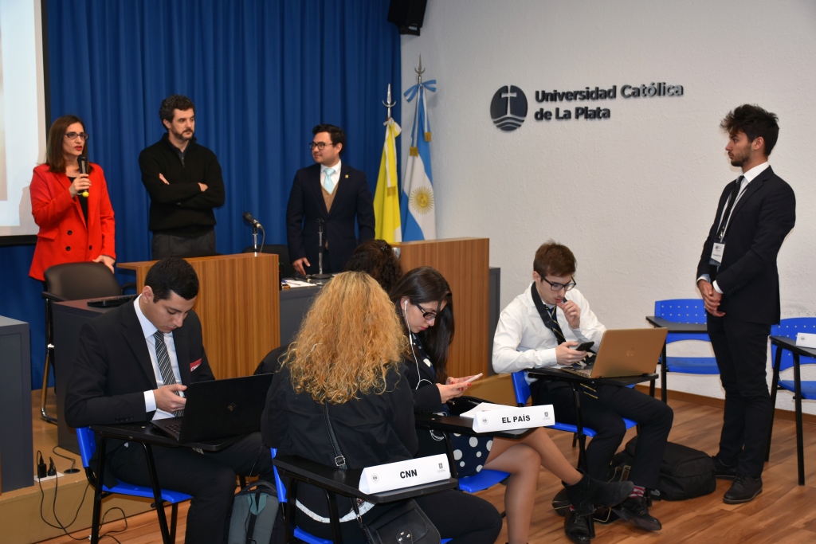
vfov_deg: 33.0
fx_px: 918
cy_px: 272
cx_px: 408
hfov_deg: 47.9
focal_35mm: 40
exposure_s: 1/60
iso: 400
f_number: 4
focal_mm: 27
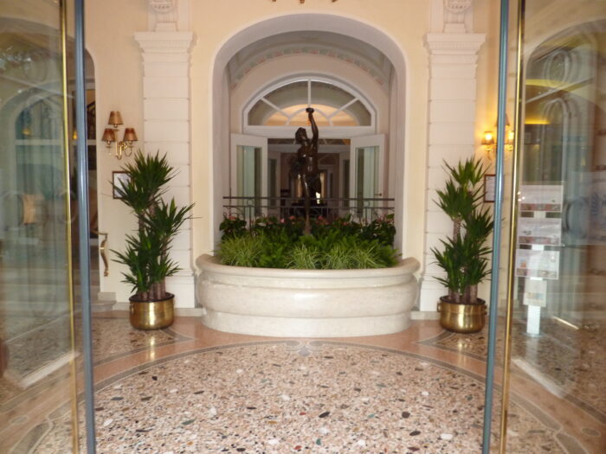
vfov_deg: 54.9
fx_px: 438
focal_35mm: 25
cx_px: 303
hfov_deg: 69.4
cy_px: 227
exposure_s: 1/30
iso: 250
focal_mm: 4.1
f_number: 3.3
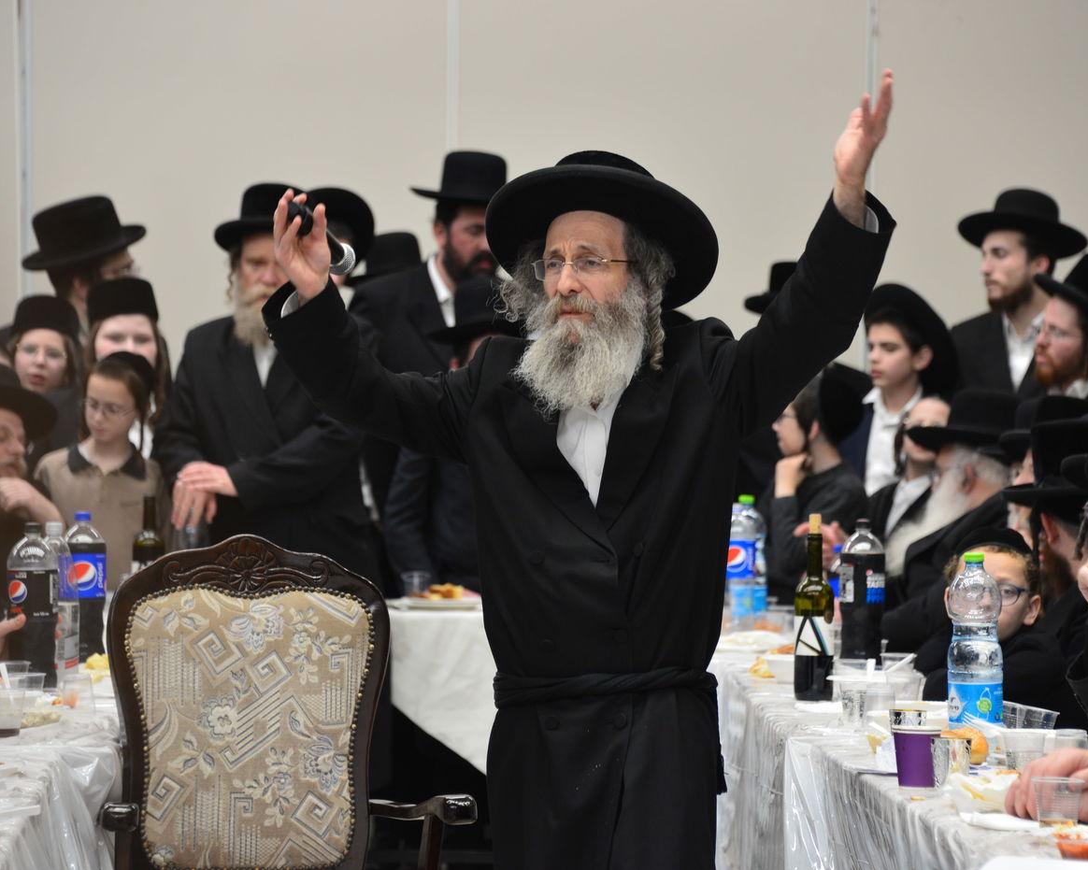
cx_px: 564
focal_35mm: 192
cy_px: 435
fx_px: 6182
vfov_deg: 8.1
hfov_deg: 10.1
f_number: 5.6
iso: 1000
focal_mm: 170
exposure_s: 1/100
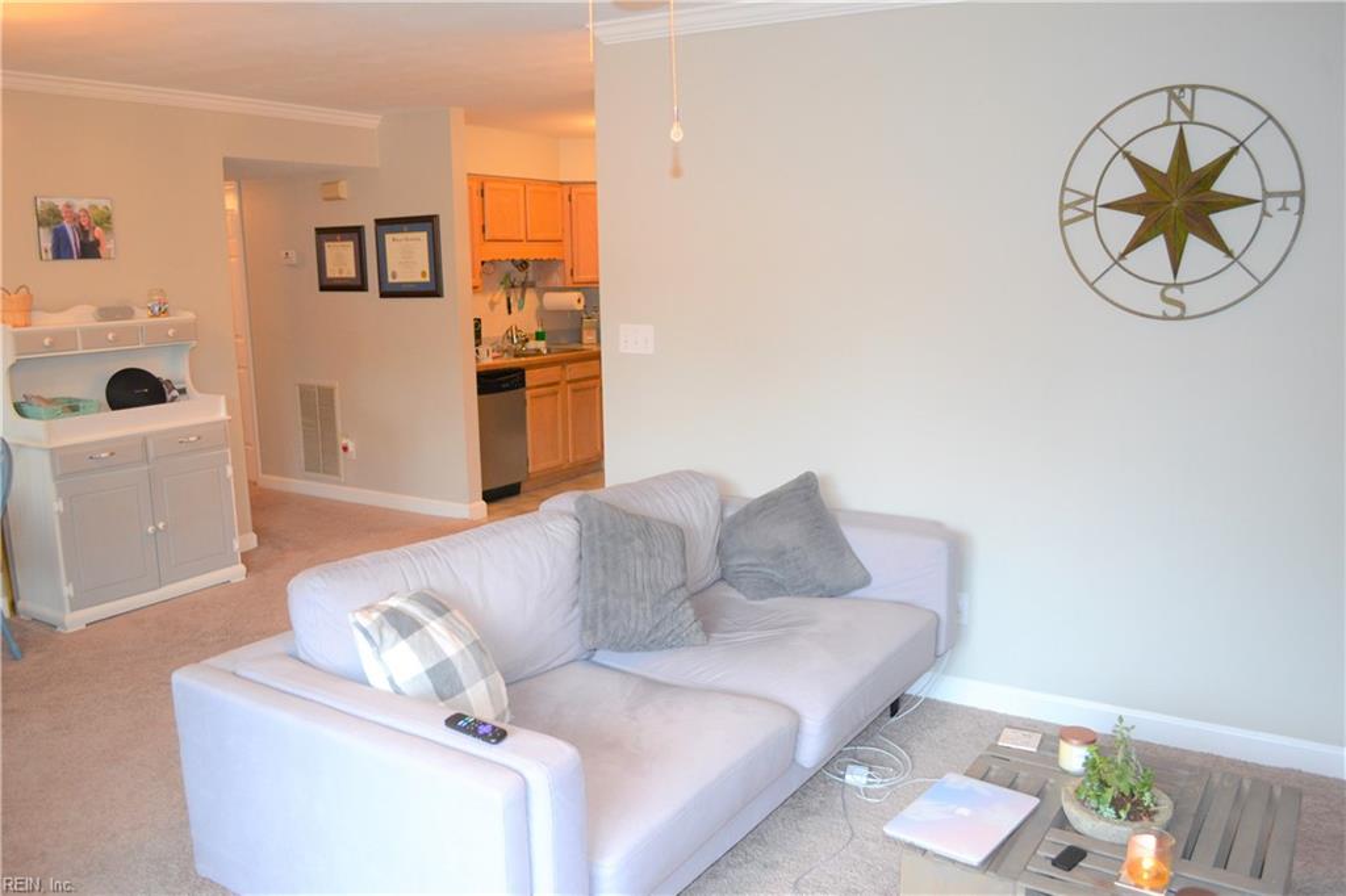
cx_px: 673
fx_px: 1009
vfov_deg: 47.9
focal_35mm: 27
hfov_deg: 67.4
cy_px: 448
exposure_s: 1/60
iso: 800
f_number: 3.5
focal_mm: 18
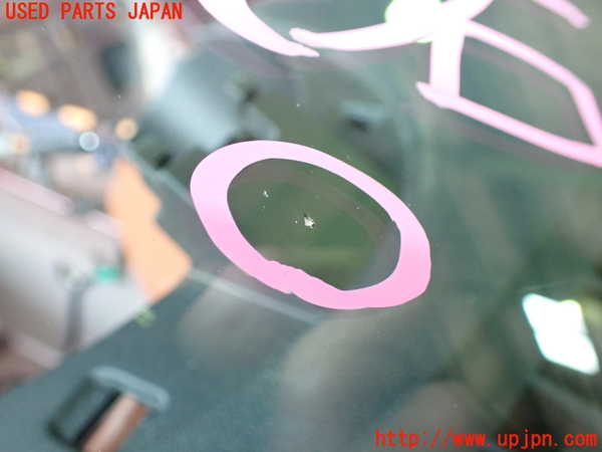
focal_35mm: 30
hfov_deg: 60.0
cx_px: 301
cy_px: 226
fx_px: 522
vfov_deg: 46.8
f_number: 2.3
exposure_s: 1/80
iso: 800
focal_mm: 5.4
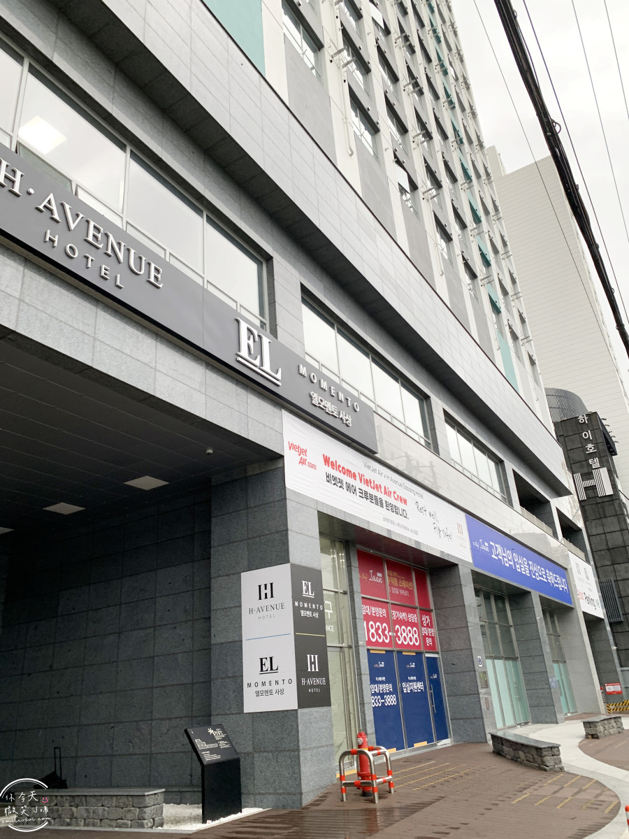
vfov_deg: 67.3
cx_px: 314
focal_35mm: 26
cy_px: 420
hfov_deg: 53.1
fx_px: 630
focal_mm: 4.25
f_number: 1.8
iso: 25
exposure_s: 1/89
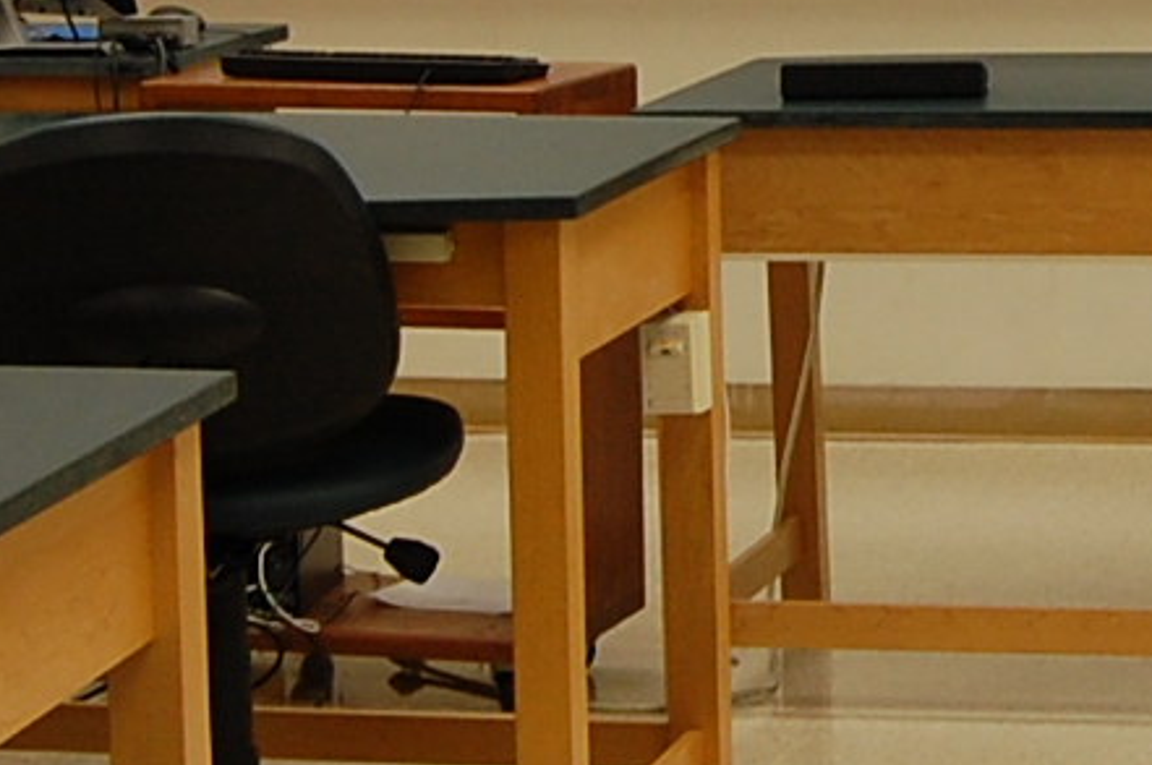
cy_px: 31
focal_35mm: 138
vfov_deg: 9.9
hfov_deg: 14.6
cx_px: 1170
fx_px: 4411
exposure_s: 1/80
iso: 400
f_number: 4.5
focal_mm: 18
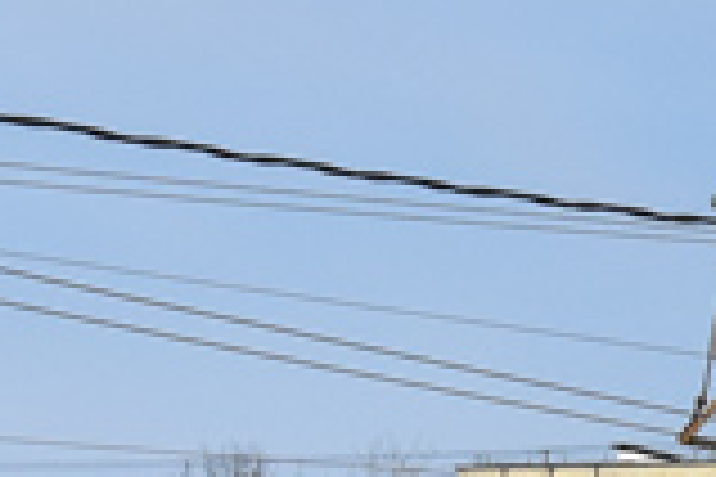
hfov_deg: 4.0
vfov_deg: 2.7
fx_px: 10118
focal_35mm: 509
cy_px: 630
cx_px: 1788
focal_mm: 45
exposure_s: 1/800
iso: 800
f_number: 14
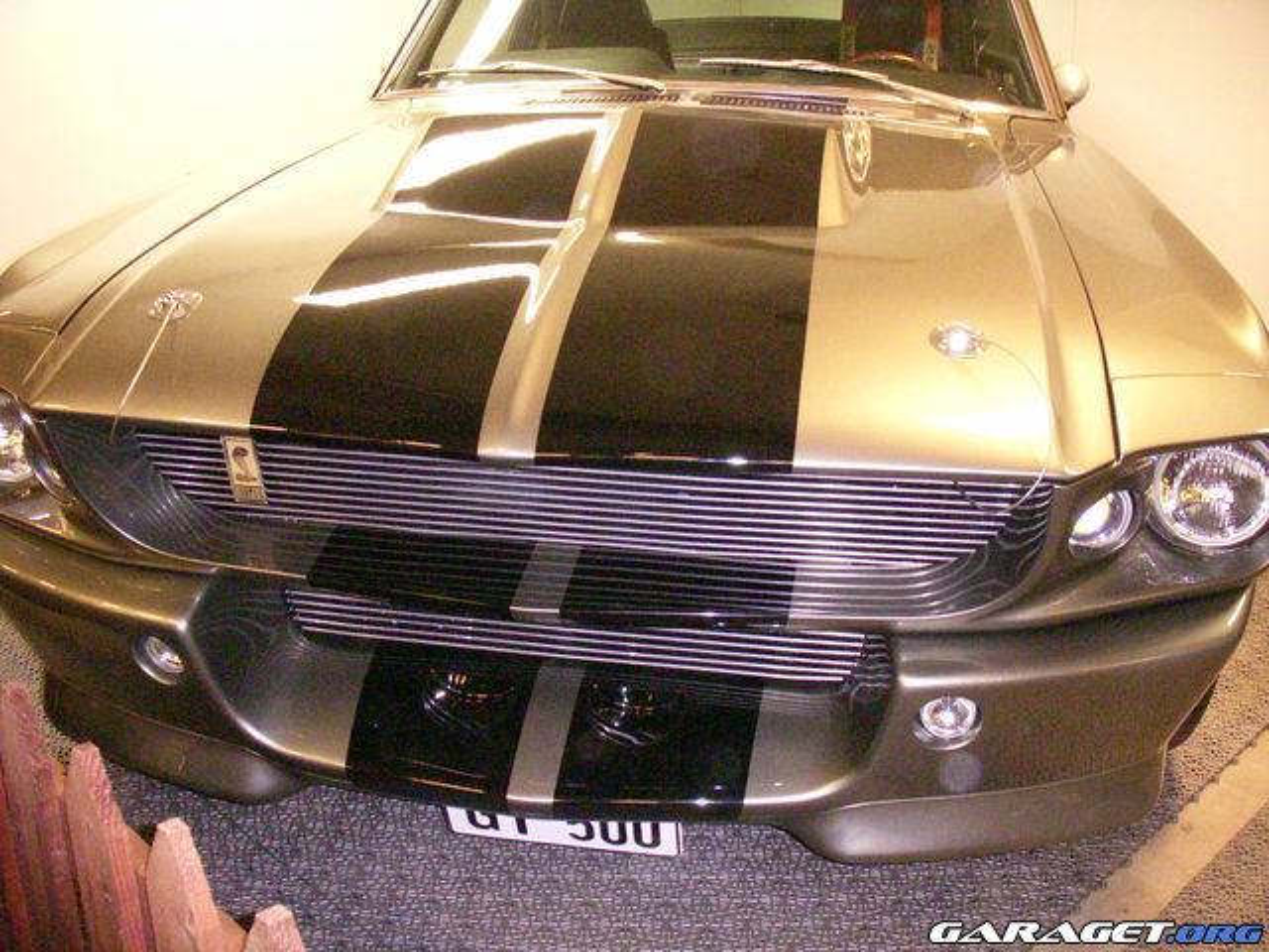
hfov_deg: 49.0
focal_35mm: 38
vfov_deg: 37.7
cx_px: 634
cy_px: 476
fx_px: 1393
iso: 1600
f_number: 3.3
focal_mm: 6.3
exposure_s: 1/50
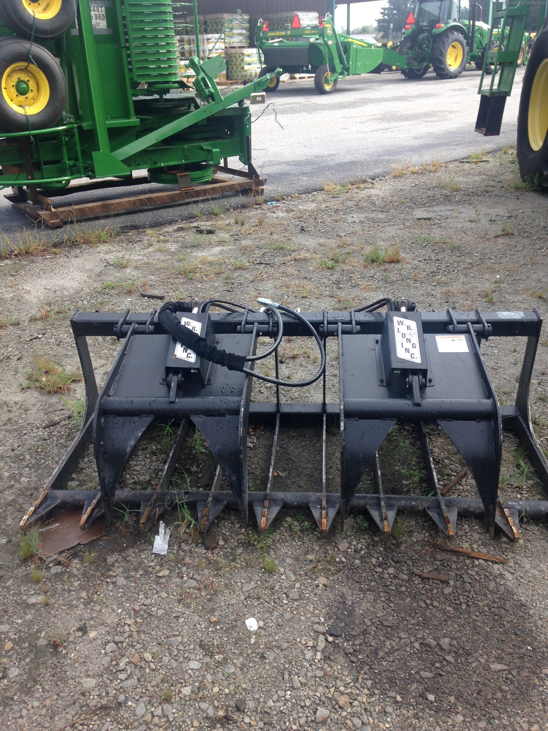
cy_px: 366
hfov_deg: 42.9
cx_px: 274
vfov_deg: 55.4
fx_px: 697
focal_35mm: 33
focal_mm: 4.12
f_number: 2.4
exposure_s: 1/324
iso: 50
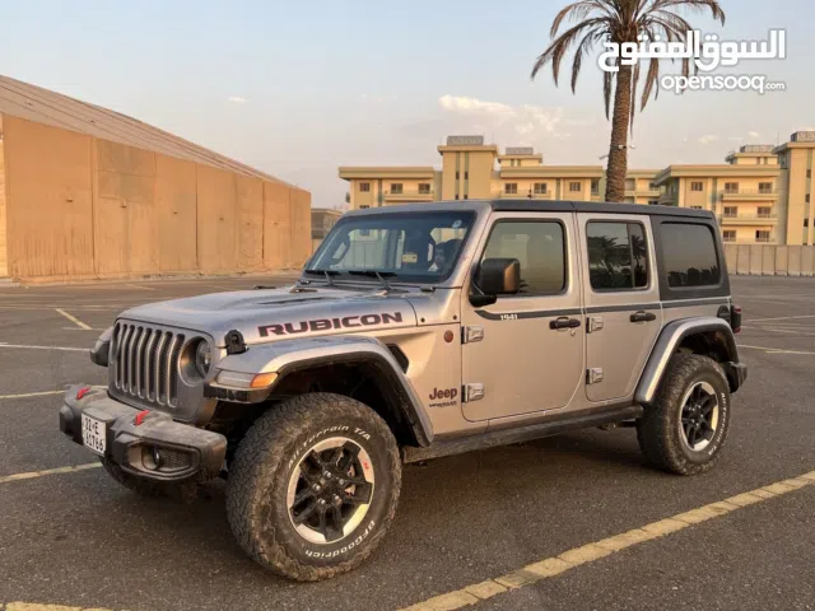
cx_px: 408
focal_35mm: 26
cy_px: 306
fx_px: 612
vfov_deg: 53.1
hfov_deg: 67.3
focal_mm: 5.7
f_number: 1.5
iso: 50
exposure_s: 1/654
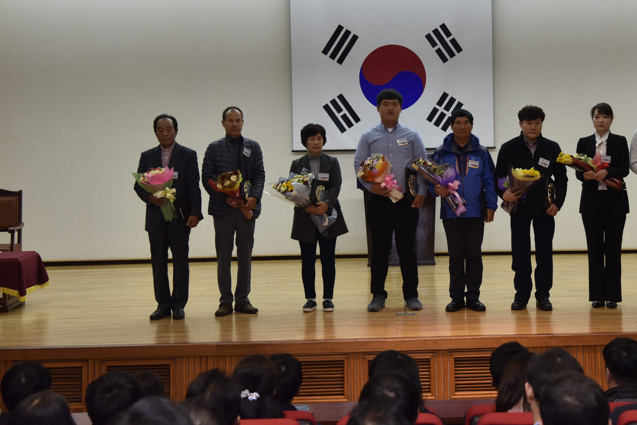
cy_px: 135
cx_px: 429
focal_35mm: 76
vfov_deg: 17.9
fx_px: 1345
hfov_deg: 26.5
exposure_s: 1/125
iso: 800
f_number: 4.5
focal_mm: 55
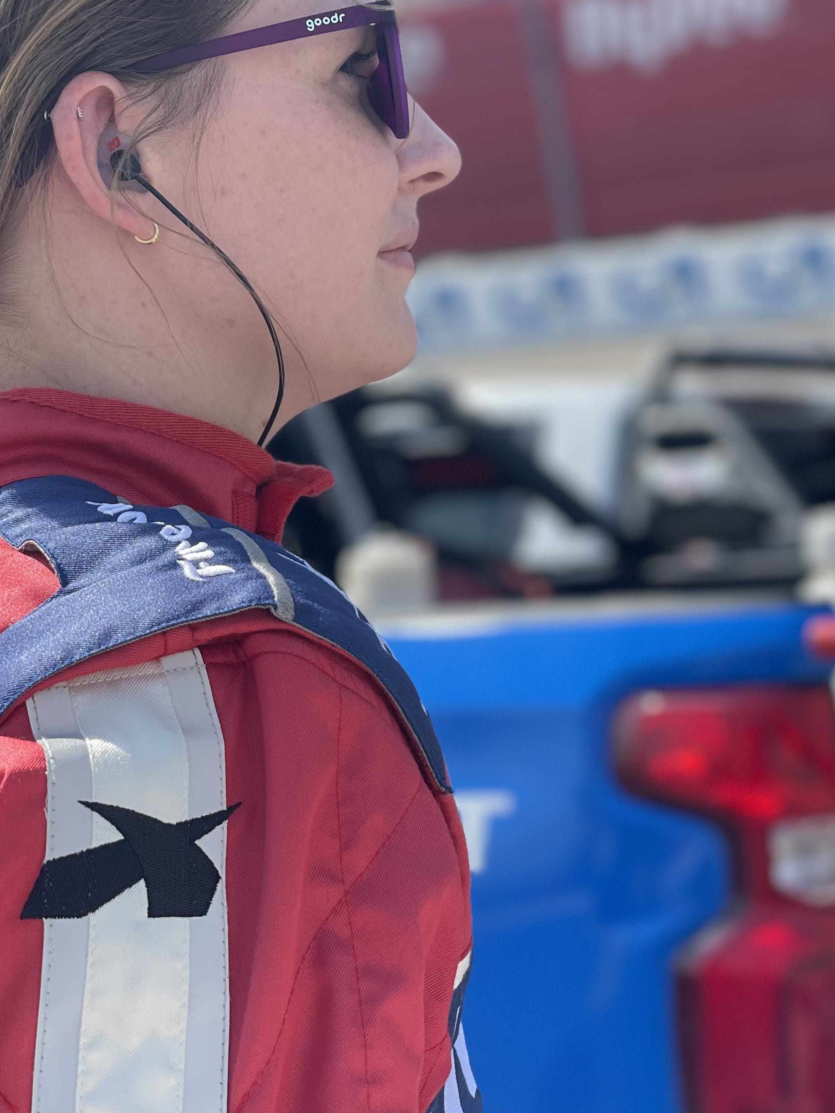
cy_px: 348
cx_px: 453
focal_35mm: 78
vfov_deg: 24.9
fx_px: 2509
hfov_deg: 18.9
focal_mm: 6
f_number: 2
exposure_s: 1/959
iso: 32
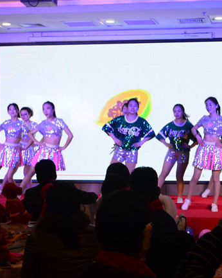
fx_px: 682
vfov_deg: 23.0
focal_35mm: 83
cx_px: 155
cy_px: 115
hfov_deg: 18.4
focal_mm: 32
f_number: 4.8
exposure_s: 1/30
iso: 125
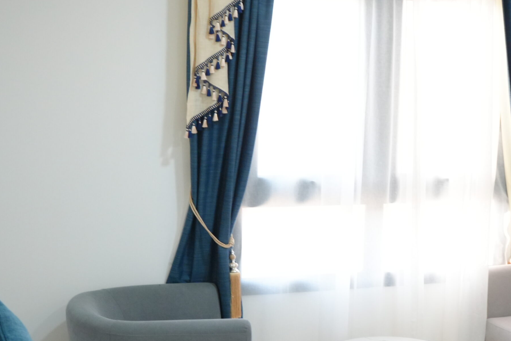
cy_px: 211
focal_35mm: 60
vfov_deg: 22.6
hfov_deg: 33.1
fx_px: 851
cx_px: 339
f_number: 3.5
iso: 2000
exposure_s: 1/100
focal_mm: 28
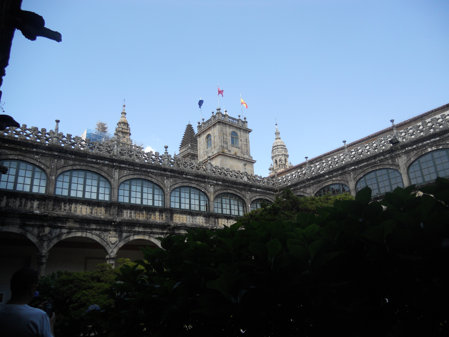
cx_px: 224
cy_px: 168
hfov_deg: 65.3
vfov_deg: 51.4
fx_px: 350
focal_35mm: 27
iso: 80
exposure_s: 1/320
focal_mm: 4.9
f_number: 3.2
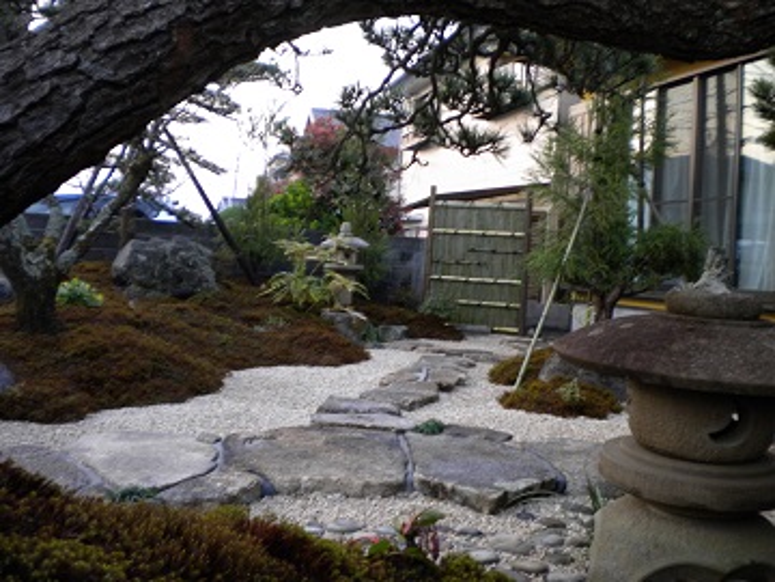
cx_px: 388
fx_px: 784
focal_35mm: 35
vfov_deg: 40.7
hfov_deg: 52.6
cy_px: 291
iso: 199
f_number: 3.1
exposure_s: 1/58.7
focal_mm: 6.3
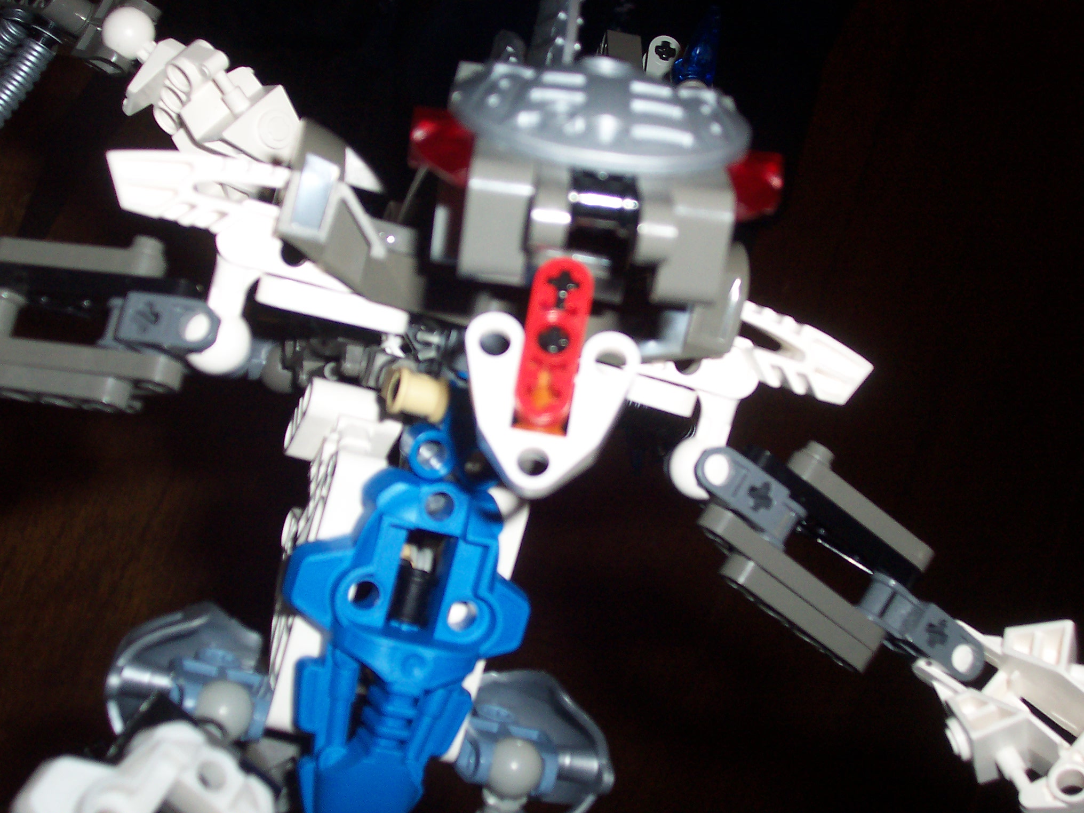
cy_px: 406
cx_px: 542
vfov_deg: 25.7
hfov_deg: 33.8
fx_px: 1785
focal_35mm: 57
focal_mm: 8.6
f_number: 3.4
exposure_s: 1/60
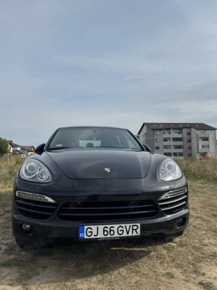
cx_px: 108
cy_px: 140
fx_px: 209
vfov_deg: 69.4
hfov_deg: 54.9
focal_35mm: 25
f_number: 1.78
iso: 80
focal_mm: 6.76
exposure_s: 1/7937
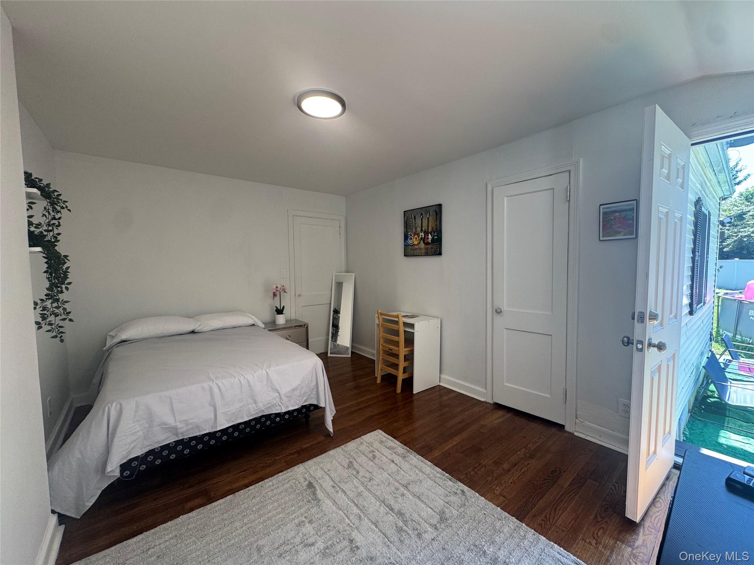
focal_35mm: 14
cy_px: 282
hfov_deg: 102.1
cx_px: 377
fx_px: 305
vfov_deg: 85.7
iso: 100
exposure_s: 1/100
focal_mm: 2.22
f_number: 2.2
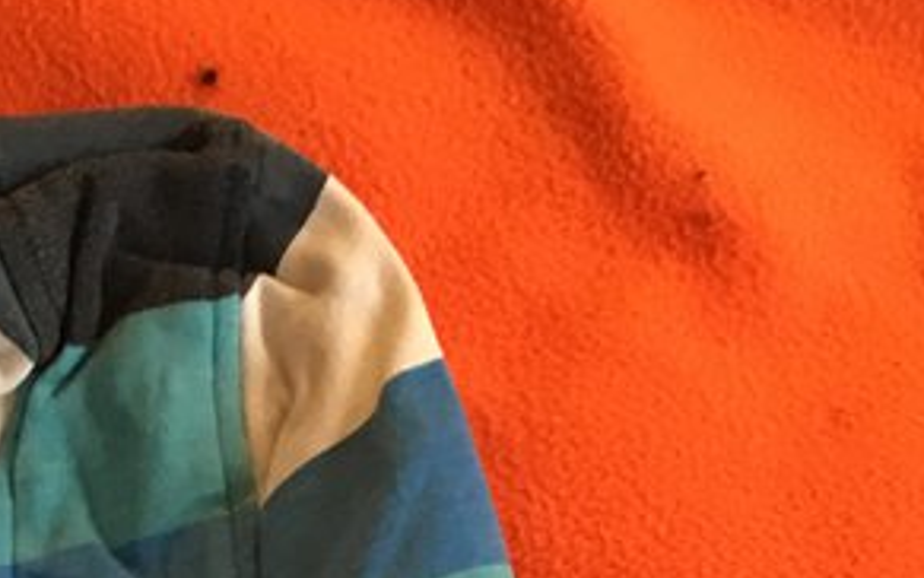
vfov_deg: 7.7
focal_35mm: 141
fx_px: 3551
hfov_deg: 14.7
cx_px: 79
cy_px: 1945
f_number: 2.2
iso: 100
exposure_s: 1/33
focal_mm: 4.15
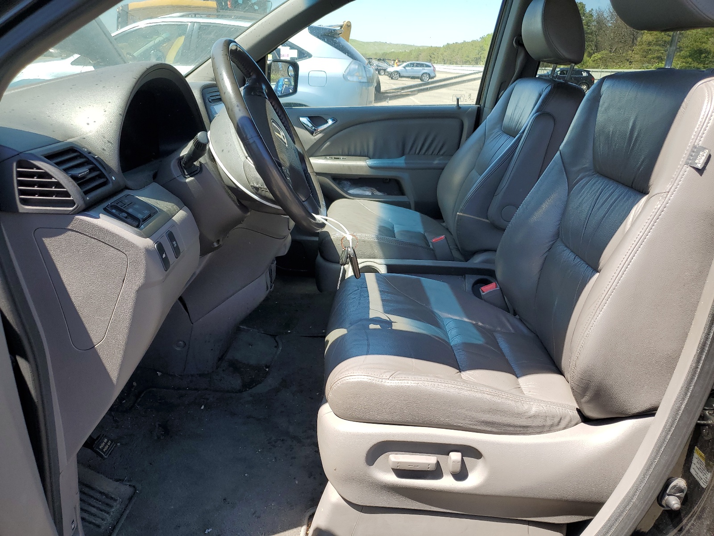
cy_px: 268
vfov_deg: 53.1
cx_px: 357
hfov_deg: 67.3
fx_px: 536
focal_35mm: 26
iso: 50
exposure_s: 1/833
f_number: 1.5
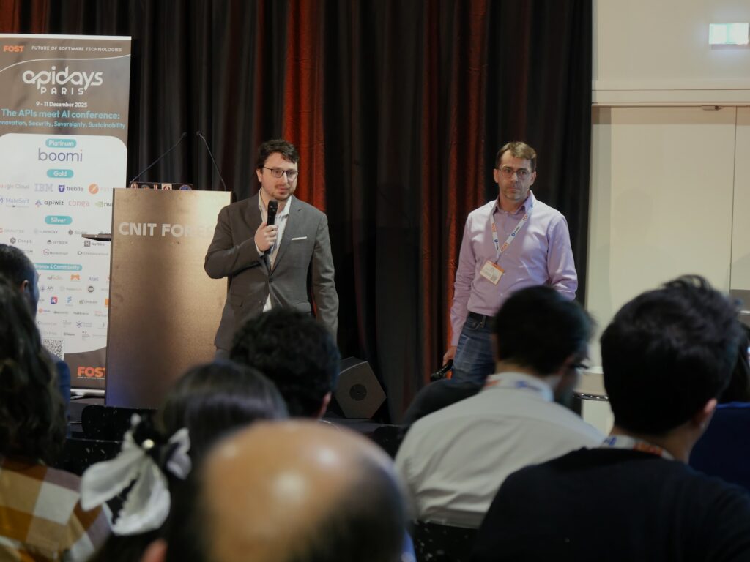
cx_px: 375
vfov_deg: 13.5
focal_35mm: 110
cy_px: 281
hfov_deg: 17.9
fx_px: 2383
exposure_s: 1/15
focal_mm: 55
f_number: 5.1
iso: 800
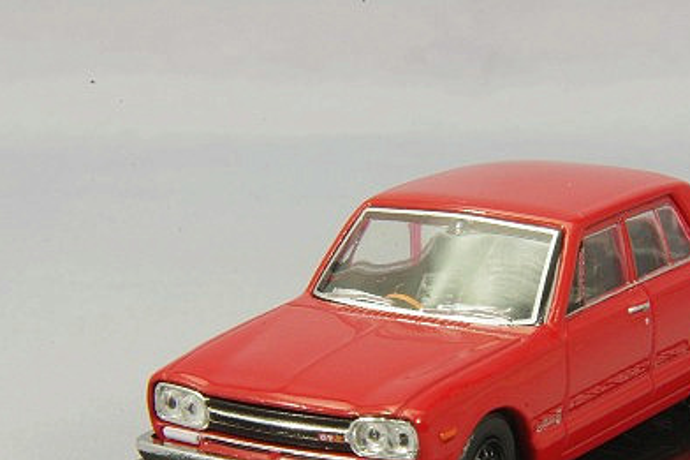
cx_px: 463
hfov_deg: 11.2
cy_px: 332
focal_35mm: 183
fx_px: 3506
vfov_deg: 7.5
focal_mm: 75
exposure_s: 1
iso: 400
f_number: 32
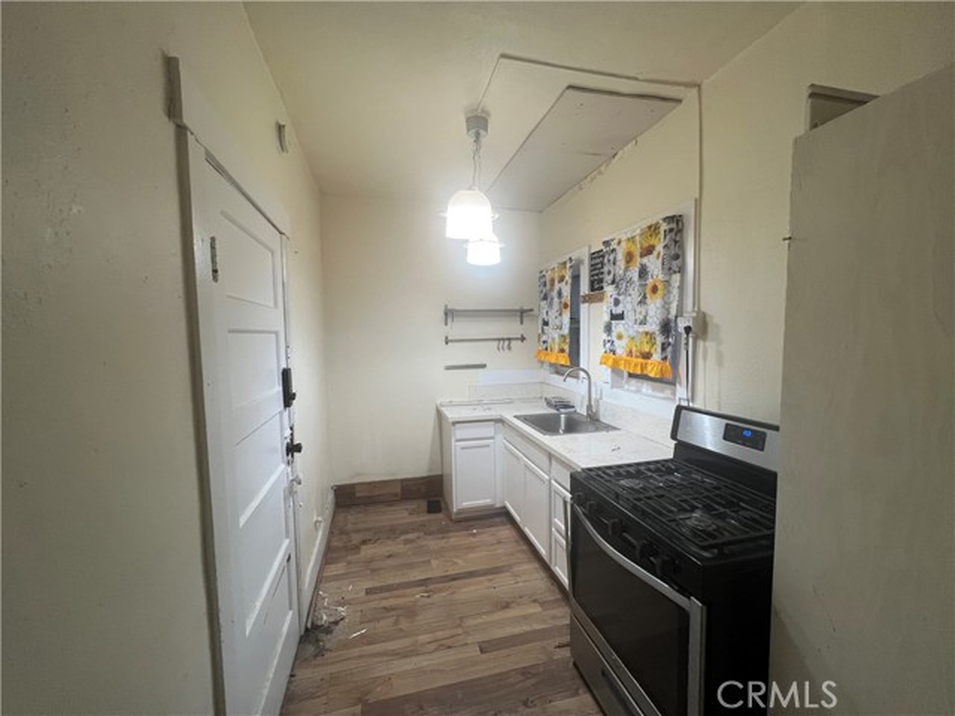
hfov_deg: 106.2
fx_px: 359
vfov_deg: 89.9
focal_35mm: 13
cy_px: 358
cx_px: 478
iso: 160
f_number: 1.8
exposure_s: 1/60
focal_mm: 1.57
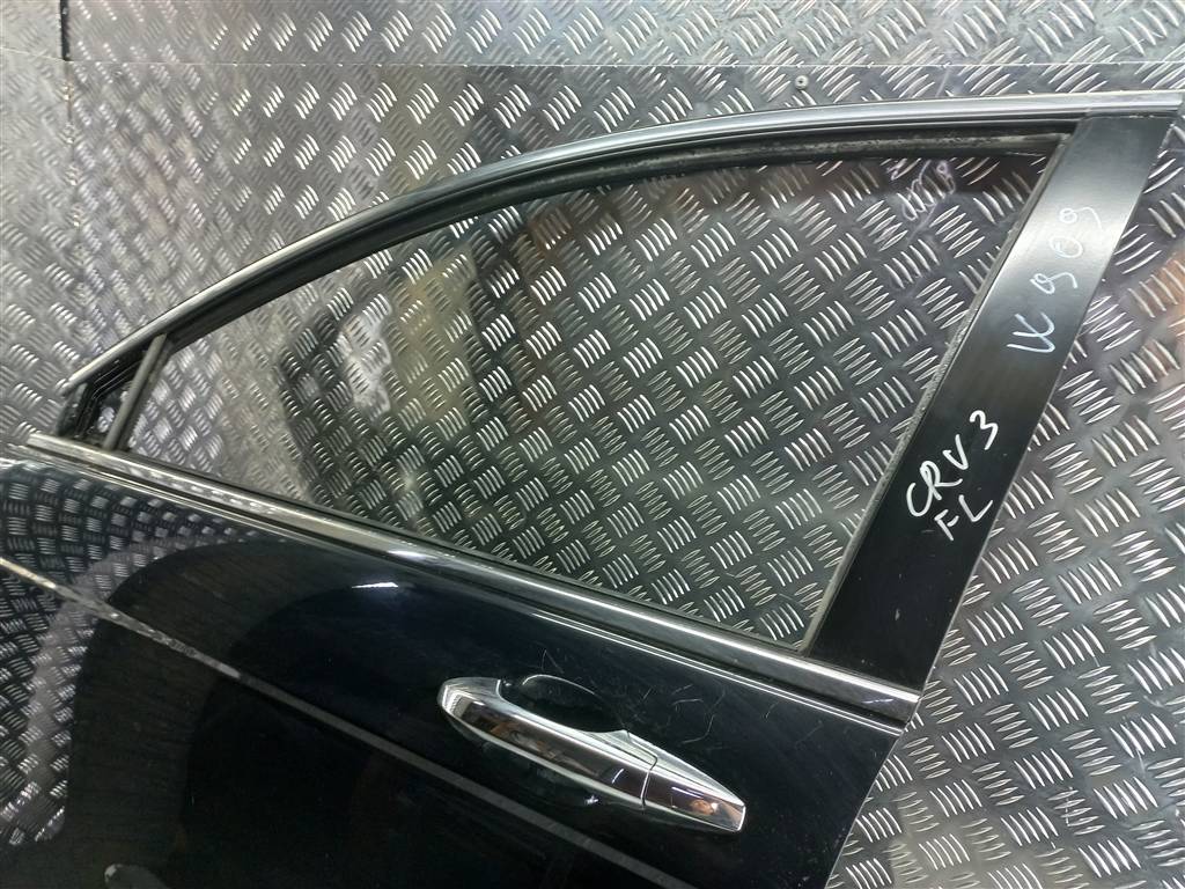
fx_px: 856
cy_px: 444
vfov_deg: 54.9
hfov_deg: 69.4
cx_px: 592
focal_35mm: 25
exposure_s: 1/50
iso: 160
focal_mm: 4.6
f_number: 1.8
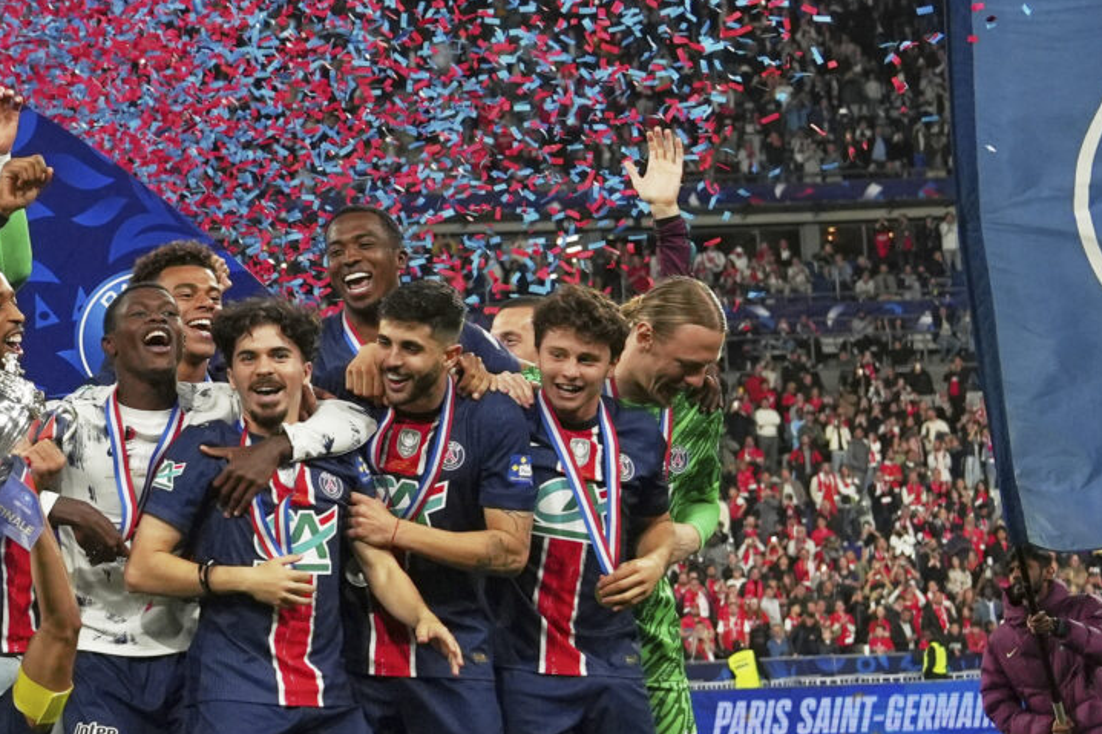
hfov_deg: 11.6
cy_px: 367
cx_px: -423
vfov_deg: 8.0
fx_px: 5233
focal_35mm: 171
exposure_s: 1/1600
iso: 2000
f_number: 4
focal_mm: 48
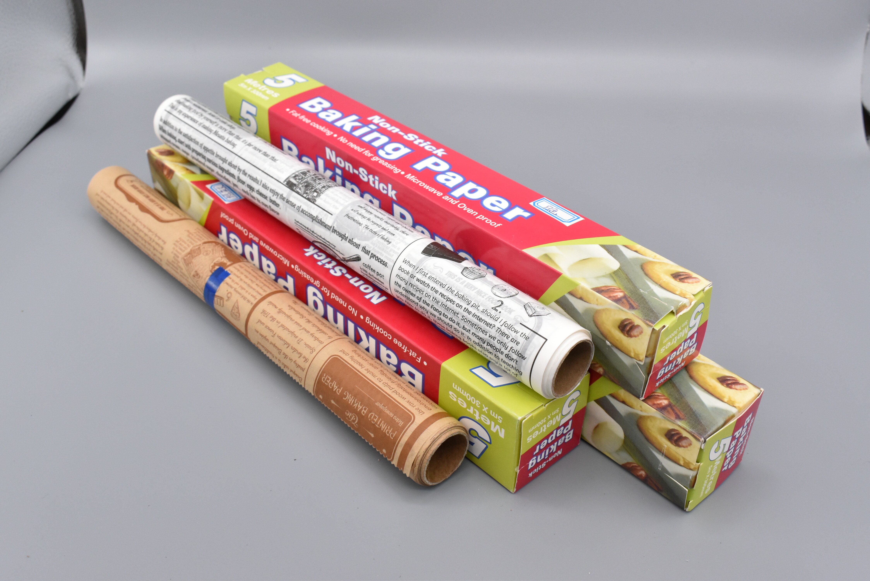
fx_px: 906
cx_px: 435
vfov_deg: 35.5
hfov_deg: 51.3
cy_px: 290
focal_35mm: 38
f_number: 10
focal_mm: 25
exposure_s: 1/200
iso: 1250
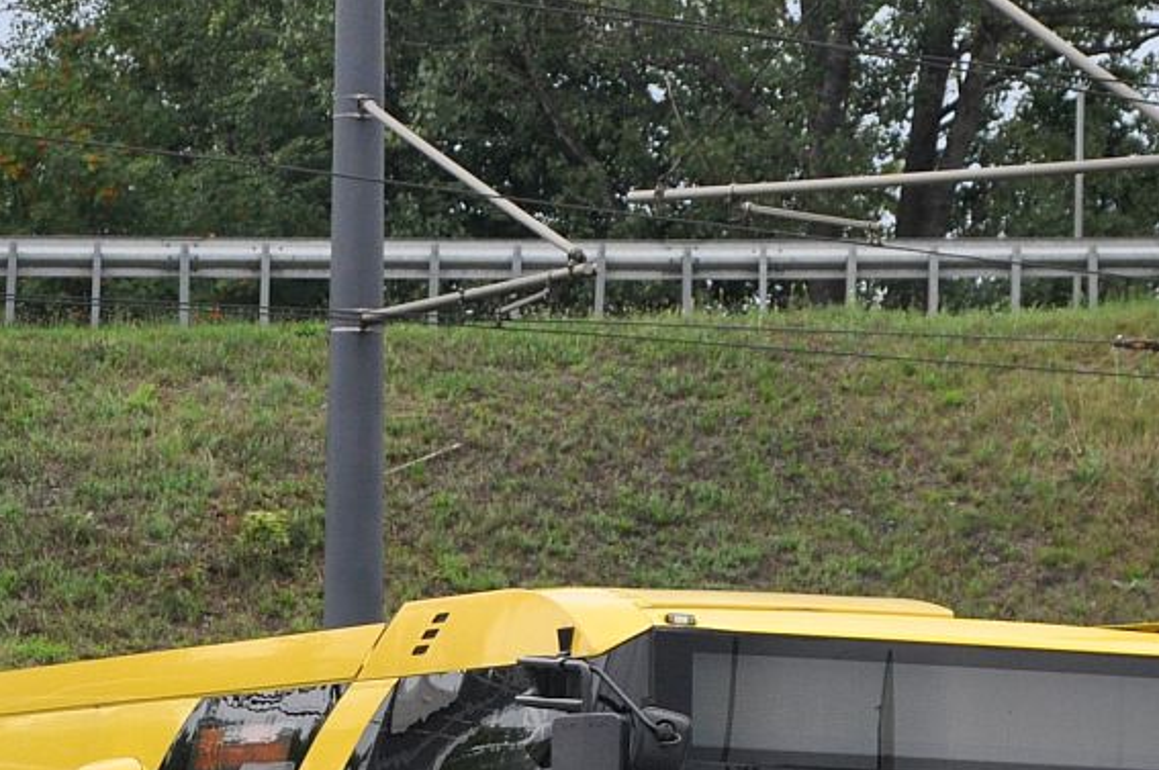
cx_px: 594
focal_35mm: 232
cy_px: 854
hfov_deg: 8.9
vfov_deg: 5.9
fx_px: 7462
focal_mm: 62
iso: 800
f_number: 5.3
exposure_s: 1/1000
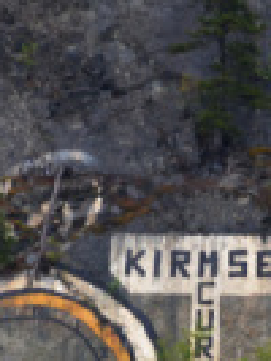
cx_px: 298
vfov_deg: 1.7
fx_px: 11818
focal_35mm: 1134
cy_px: 254
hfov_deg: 1.3
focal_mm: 210
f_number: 6.3
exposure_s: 1/250
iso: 450
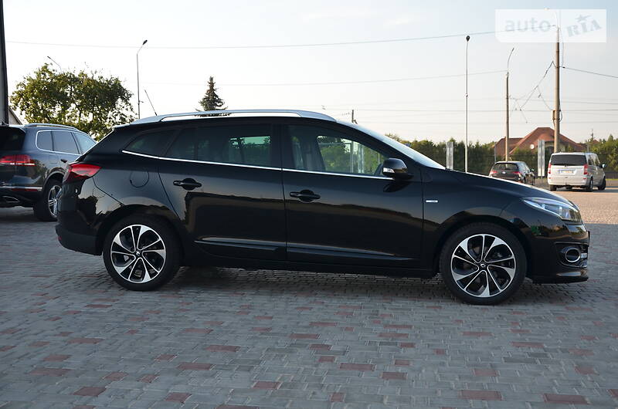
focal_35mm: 39
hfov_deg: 49.6
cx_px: 309
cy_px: 204
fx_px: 668
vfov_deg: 34.1
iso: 220
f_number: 5.6
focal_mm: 26
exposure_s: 1/125
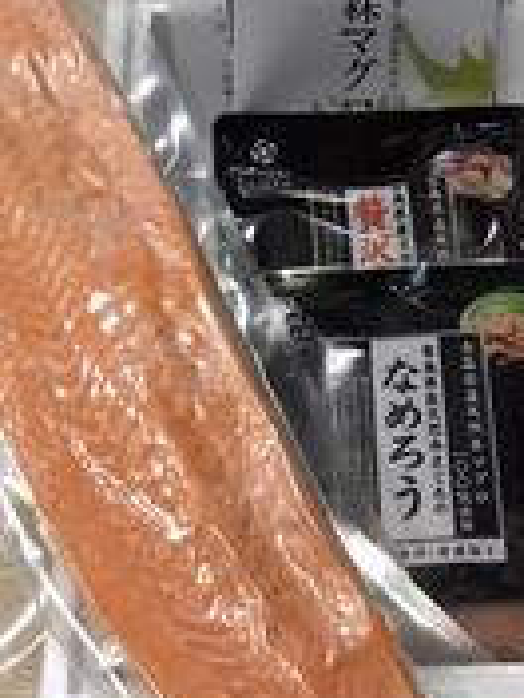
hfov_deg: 21.8
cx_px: 468
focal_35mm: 66
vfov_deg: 29.2
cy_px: 472
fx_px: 1332
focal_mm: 4.15
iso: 100
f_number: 2.2
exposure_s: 1/30
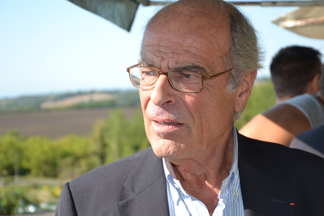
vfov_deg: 18.2
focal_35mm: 75
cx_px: 162
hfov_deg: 27.0
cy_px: 108
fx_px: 675
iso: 100
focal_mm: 50
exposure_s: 1/200
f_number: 5
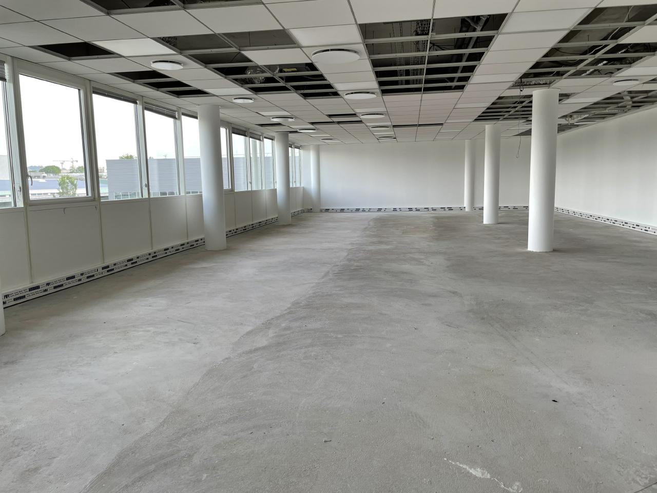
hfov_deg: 67.3
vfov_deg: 53.1
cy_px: 246
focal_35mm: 26
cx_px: 328
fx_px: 493
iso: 32
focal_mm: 4.2
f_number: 1.6
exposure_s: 1/134
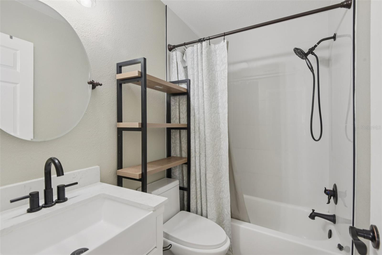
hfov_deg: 96.7
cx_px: 191
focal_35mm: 16
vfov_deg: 73.7
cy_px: 128
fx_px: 170
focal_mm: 16
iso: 400
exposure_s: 1/8
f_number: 8
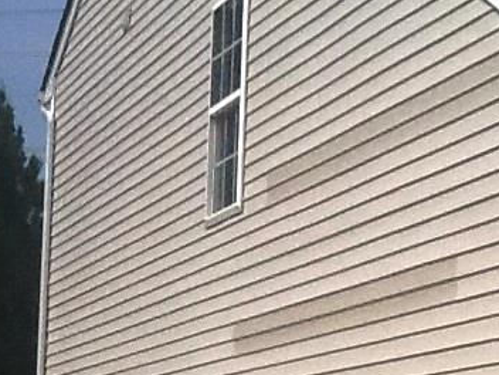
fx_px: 1730
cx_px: 435
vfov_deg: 11.9
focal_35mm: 120
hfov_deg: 16.2
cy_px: 509
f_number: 2.4
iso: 50
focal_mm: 2.03
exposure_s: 1/5348
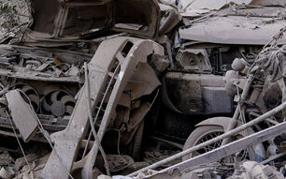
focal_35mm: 80
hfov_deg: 25.0
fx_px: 623
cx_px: 21
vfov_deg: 16.0
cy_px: 9
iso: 125
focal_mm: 30
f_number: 4
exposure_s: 1/160
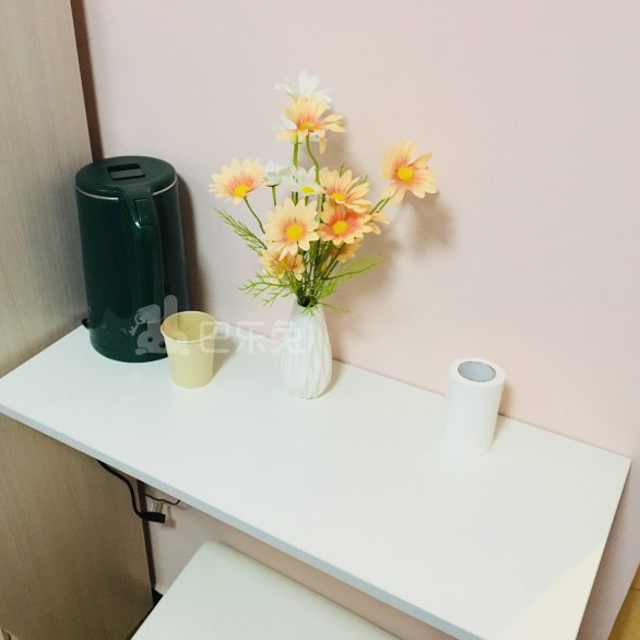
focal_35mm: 35
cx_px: 216
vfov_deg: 47.2
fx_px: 732
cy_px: 325
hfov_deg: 46.5
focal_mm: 4.15
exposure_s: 1/33
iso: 250
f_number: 2.2
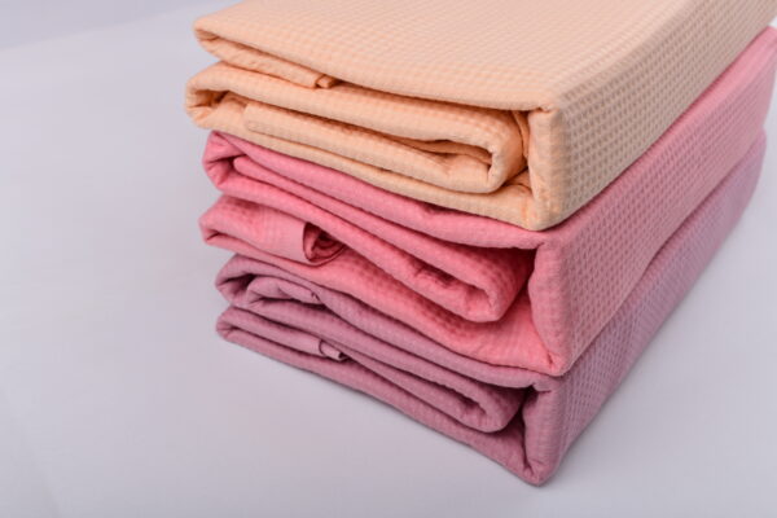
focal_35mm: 50
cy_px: 259
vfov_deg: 27.0
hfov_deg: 39.6
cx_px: 388
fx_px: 1079
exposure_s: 1/250
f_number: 8
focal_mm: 50
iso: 64
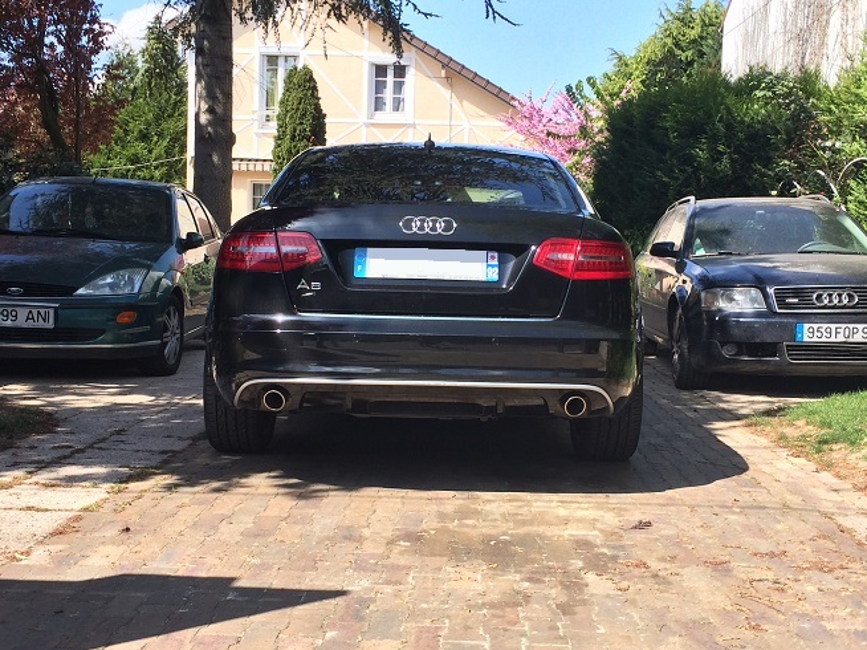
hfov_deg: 40.4
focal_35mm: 47
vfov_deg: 30.9
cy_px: 336
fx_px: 1177
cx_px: 449
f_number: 2.2
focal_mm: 4.12
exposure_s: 1/933
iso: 32
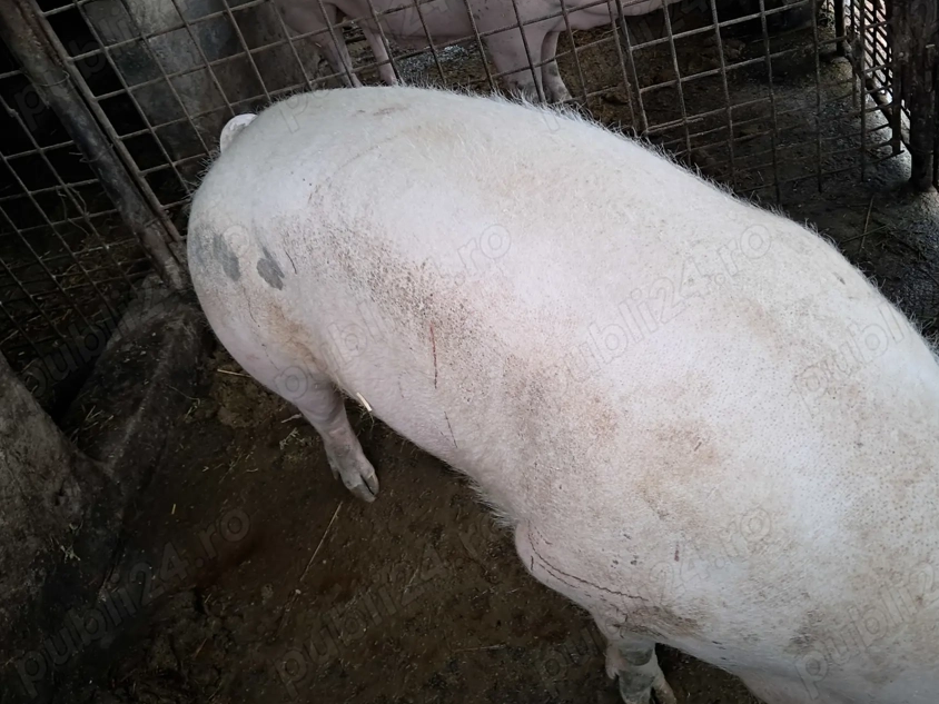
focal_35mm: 32
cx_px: 521
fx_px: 868
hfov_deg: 56.7
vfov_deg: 44.1
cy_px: 333
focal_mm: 4
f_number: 1.8
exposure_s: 1/50
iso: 160
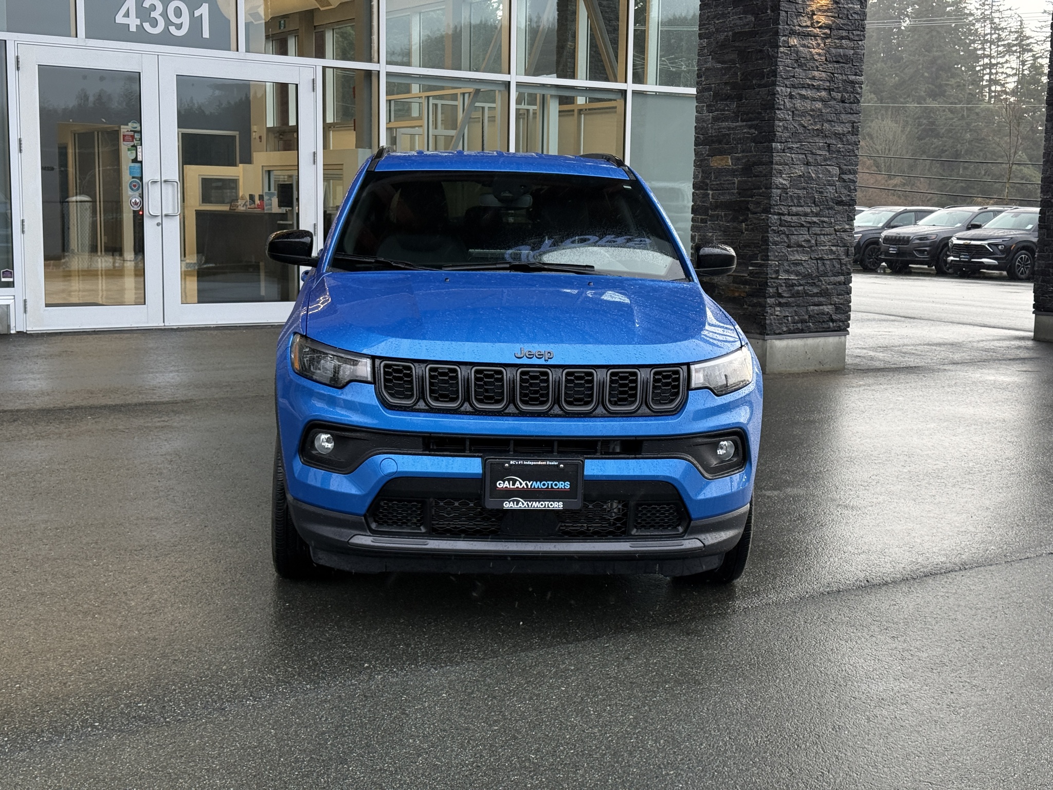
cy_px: 395
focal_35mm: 48
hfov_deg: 39.7
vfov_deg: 30.3
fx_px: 1460
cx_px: 526
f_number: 1.78
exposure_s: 1/198
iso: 100
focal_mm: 6.76
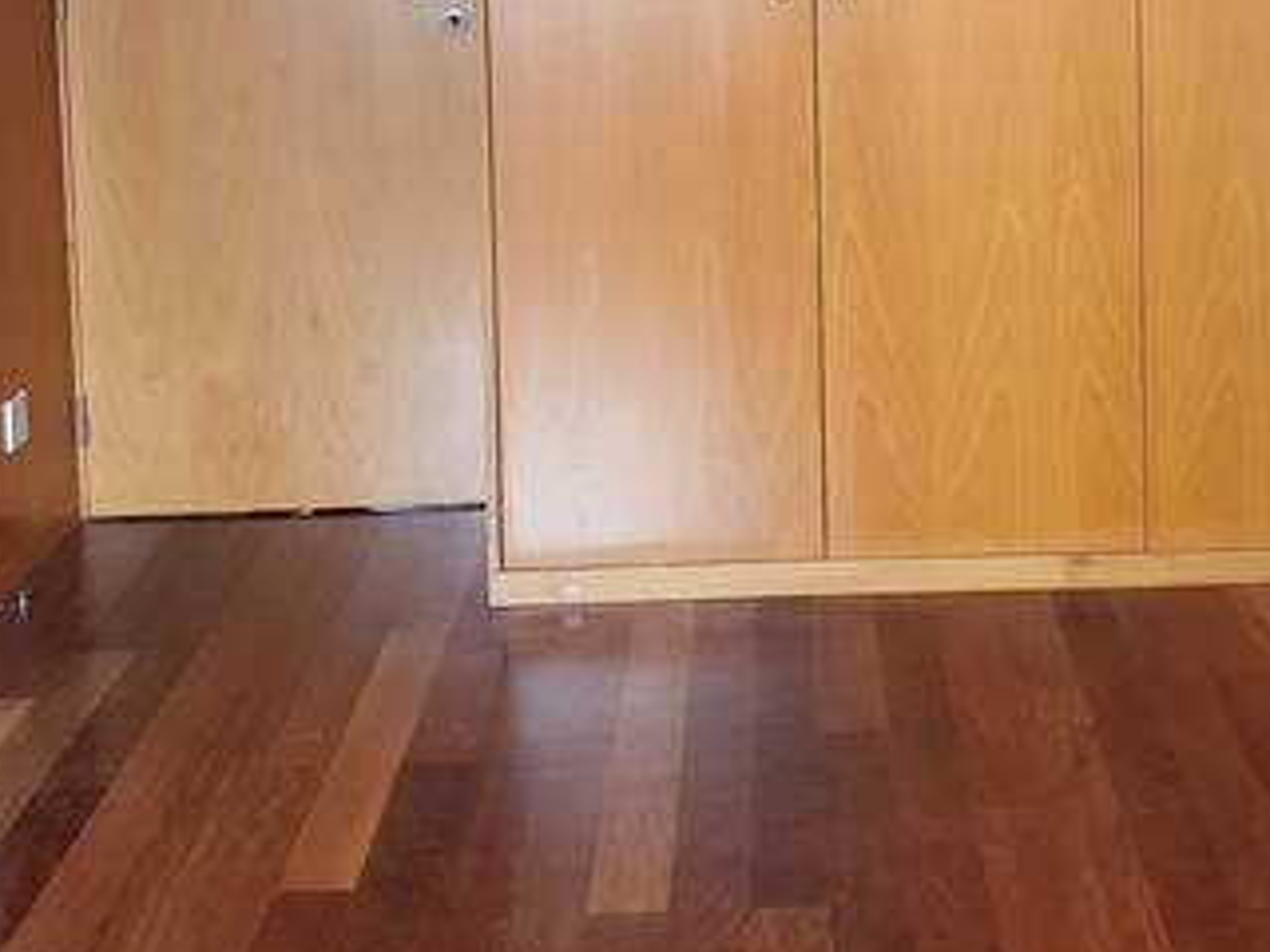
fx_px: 2385
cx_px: 857
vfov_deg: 21.9
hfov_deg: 29.6
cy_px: 36
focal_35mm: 65
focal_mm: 4.32
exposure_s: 1/50
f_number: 2.4
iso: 200
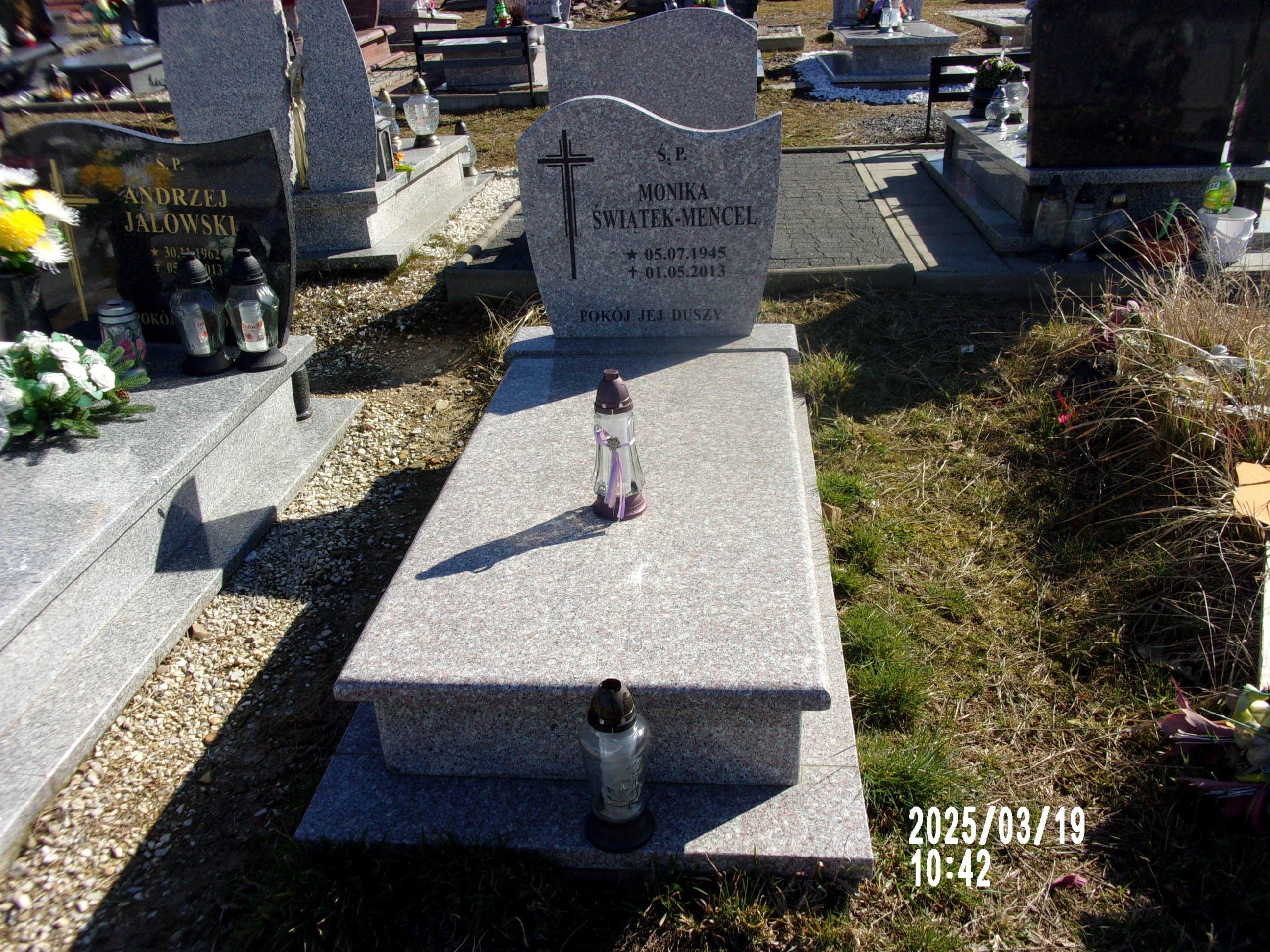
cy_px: 476
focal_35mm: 28
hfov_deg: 63.4
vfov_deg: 49.7
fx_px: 1027
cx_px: 635
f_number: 10.8
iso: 80
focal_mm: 5.1
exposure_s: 1/80
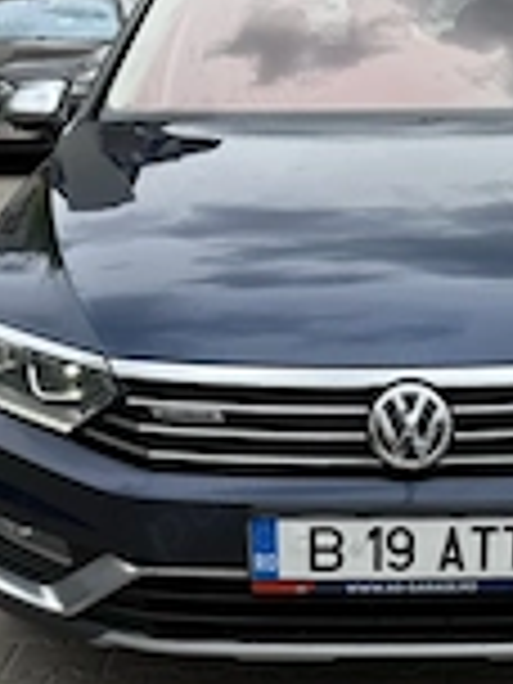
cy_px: 500
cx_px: 378
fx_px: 1245
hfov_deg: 23.1
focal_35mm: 63
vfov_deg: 30.3
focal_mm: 6.76
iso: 80
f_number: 1.78
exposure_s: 1/2053
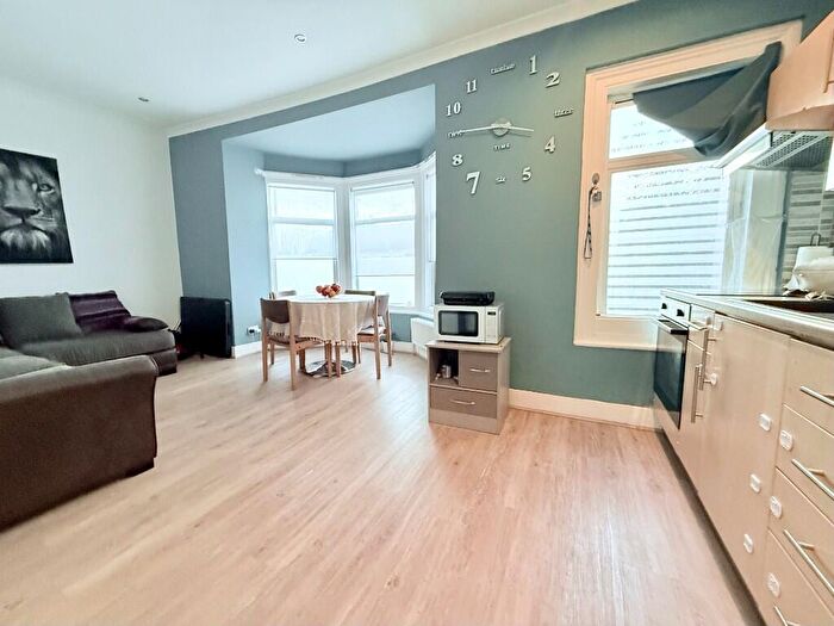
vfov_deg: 85.7
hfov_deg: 102.1
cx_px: 417
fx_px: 337
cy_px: 313
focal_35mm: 14
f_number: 2.2
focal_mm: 2.22
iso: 500
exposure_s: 1/100
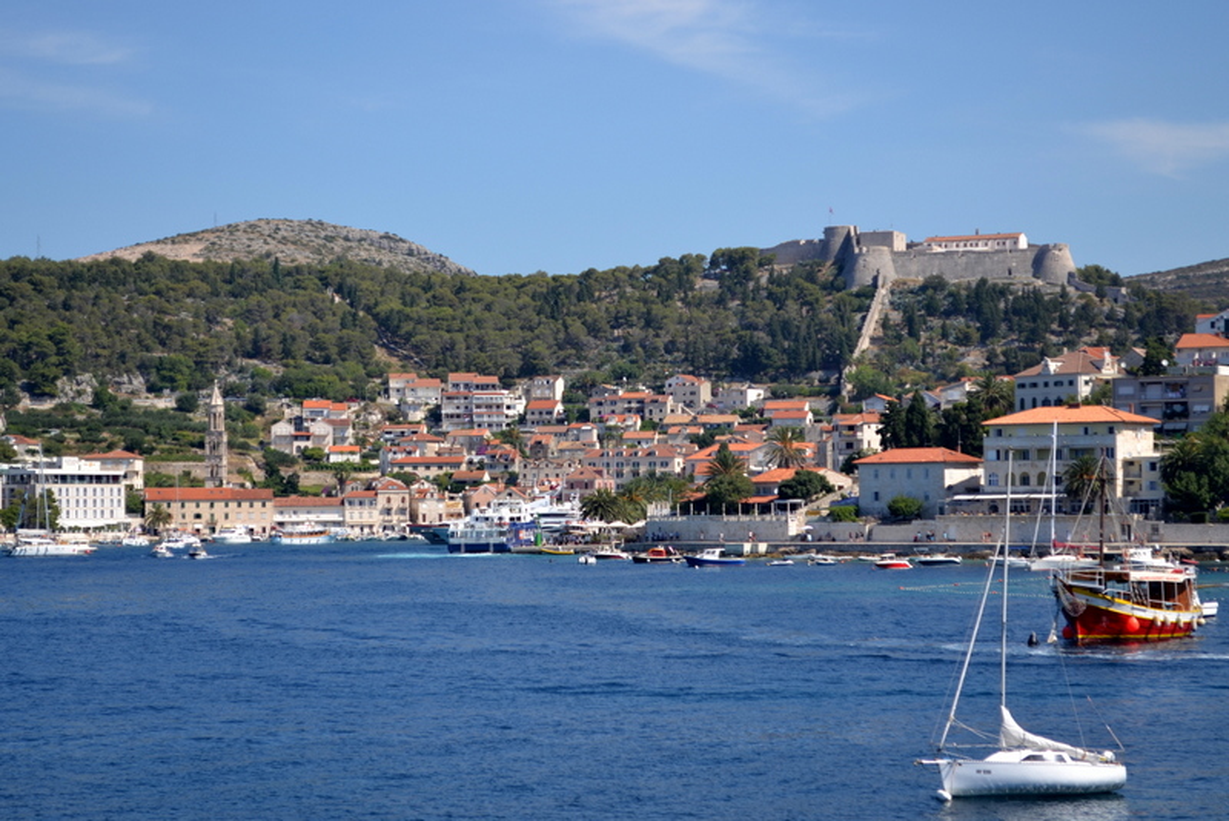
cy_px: 410
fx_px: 2817
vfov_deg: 16.6
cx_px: 614
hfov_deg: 24.6
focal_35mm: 82
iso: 100
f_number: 6.3
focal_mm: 55
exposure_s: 1/320
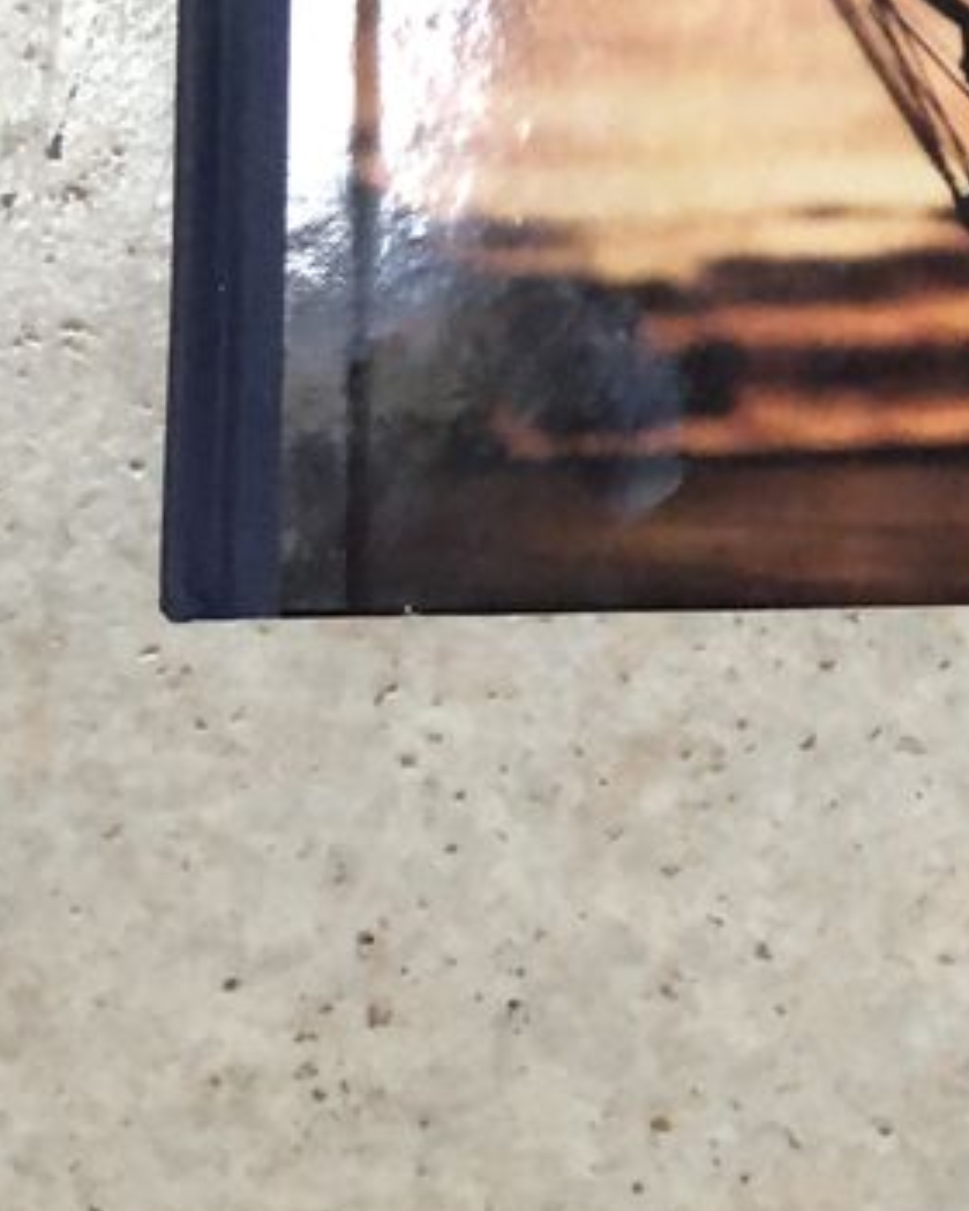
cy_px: -277
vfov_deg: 22.4
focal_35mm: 78
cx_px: 1090
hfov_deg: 18.8
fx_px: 2796
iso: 320
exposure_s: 1/60
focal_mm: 3.99
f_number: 1.8
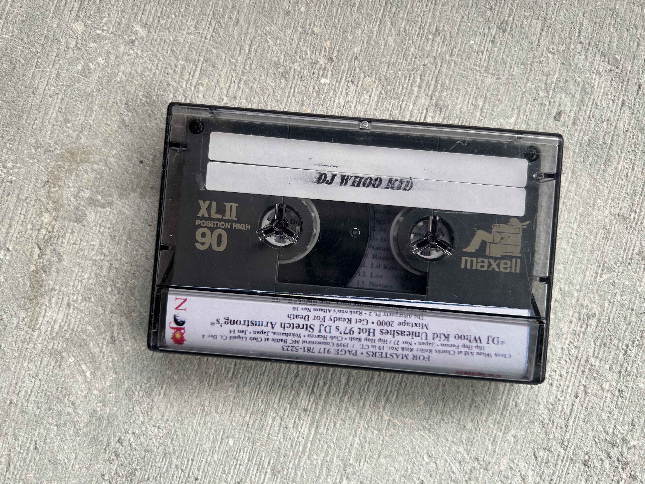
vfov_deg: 53.1
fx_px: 484
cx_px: 322
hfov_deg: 67.3
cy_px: 242
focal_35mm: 26
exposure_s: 1/121
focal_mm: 5.7
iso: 64
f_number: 1.5
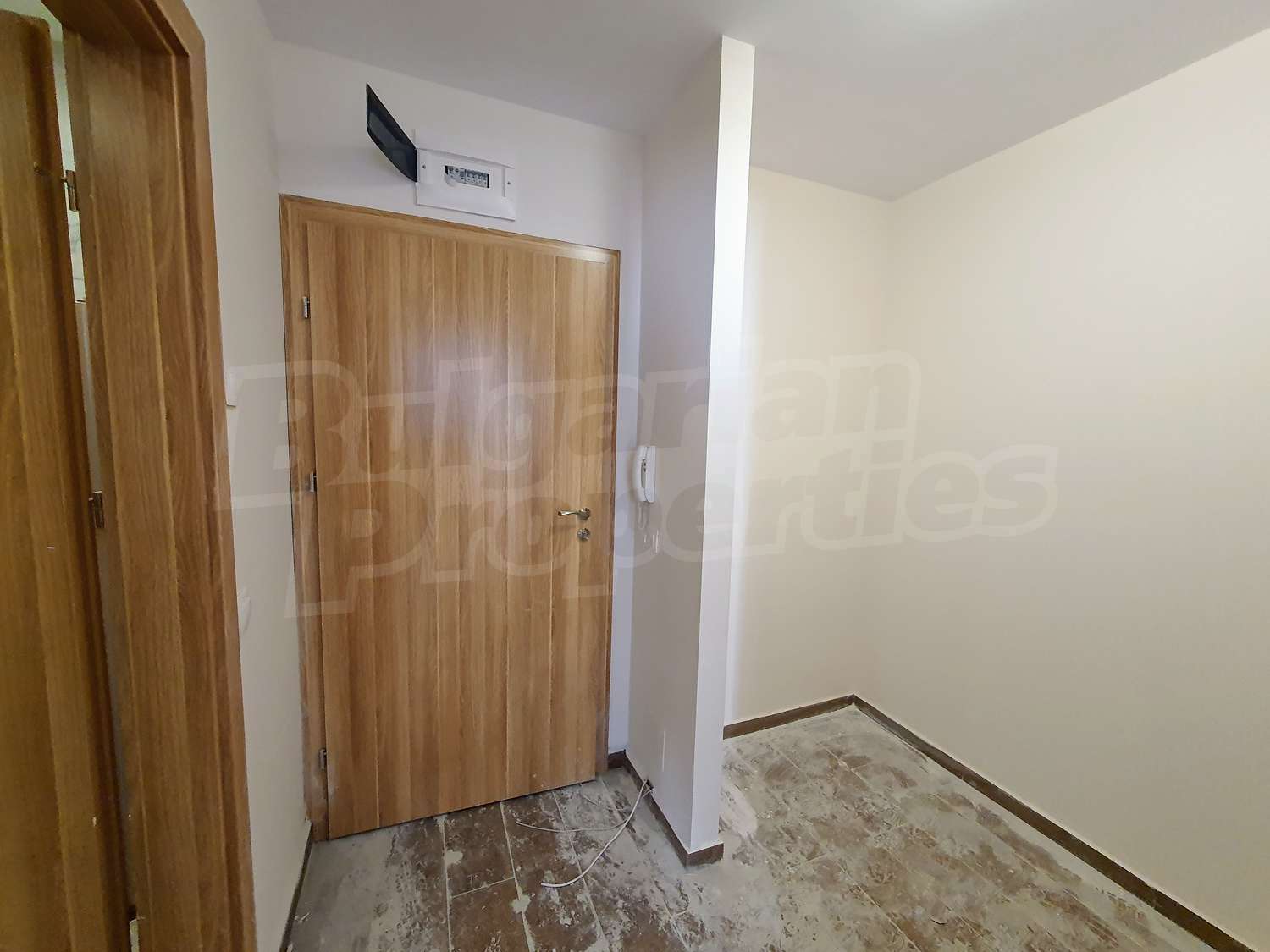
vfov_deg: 89.9
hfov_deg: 106.2
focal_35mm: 13
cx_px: 635
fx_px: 477
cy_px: 476
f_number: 2.2
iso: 320
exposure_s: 1/50
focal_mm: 1.8
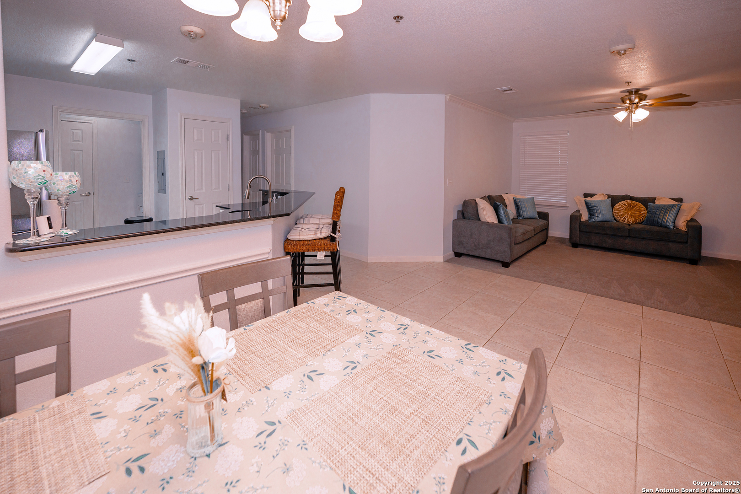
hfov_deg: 104.3
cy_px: 247
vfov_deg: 81.2
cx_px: 370
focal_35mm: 14
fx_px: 288
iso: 200
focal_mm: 14
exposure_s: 1/100
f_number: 4
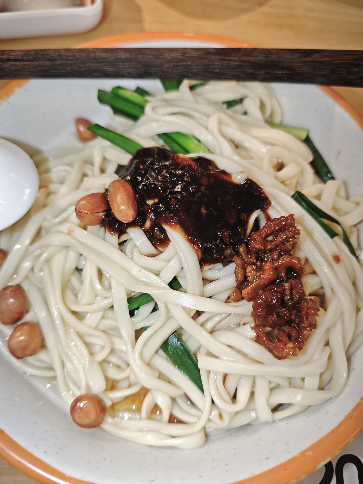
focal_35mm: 23
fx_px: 322
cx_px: 182
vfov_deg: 73.9
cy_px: 242
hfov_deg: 58.9
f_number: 1.62
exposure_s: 1/100
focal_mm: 6.55
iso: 100
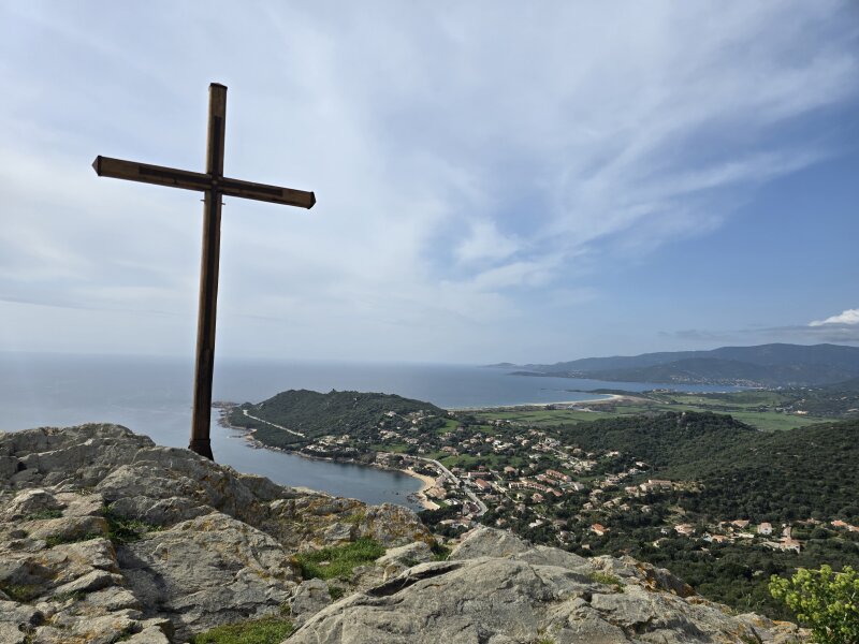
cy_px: 322
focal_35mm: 23
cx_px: 430
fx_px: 571
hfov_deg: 73.9
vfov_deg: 58.9
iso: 12
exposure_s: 1/1517
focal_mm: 6.3
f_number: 1.7
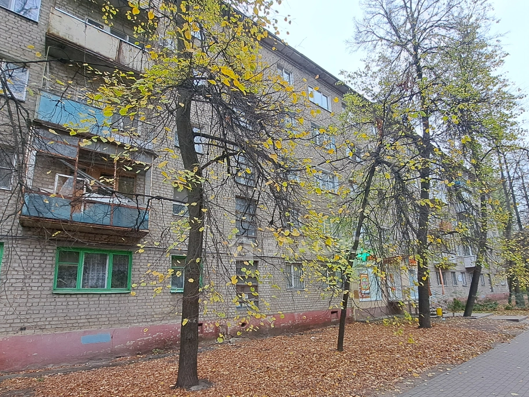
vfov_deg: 70.6
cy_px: 245
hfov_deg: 87.4
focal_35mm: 18
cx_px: 295
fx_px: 275
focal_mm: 1.74
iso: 50
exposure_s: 1/100
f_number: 2.2
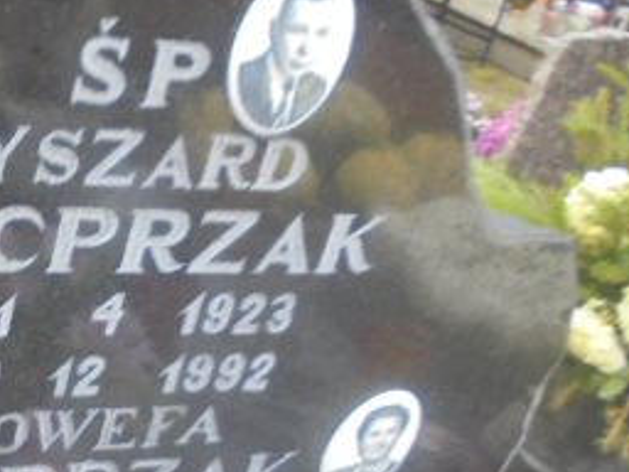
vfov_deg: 22.5
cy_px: 327
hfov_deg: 27.1
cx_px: -81
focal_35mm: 65
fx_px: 1181
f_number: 3.5
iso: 100
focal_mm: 4.6
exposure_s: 1/30
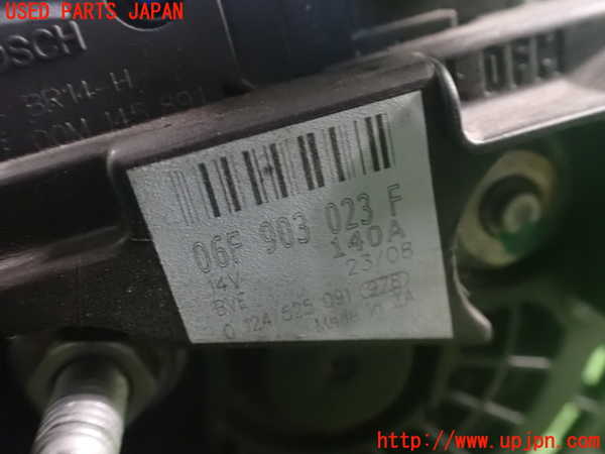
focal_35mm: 30
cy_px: 227
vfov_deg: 46.8
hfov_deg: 60.0
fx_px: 524
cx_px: 302
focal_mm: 5.4
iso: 1600
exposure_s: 1/20
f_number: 2.3
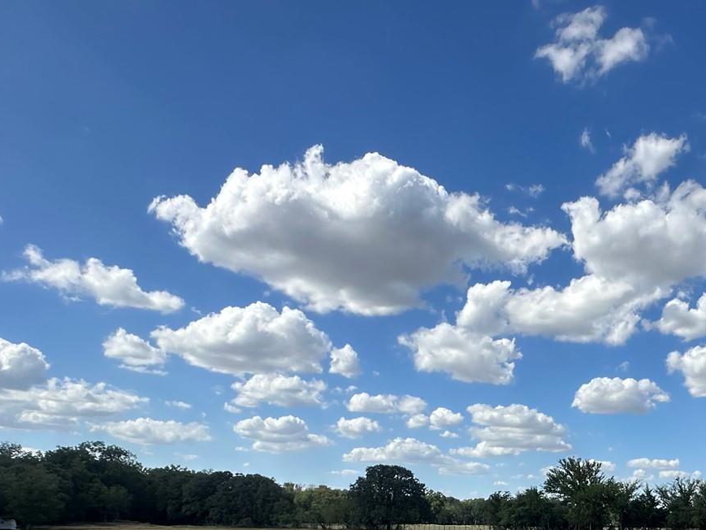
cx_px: 549
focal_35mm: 33
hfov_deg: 52.3
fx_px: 673
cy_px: 546
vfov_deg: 37.7
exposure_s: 1/2353
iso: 50
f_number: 2.2
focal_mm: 2.22
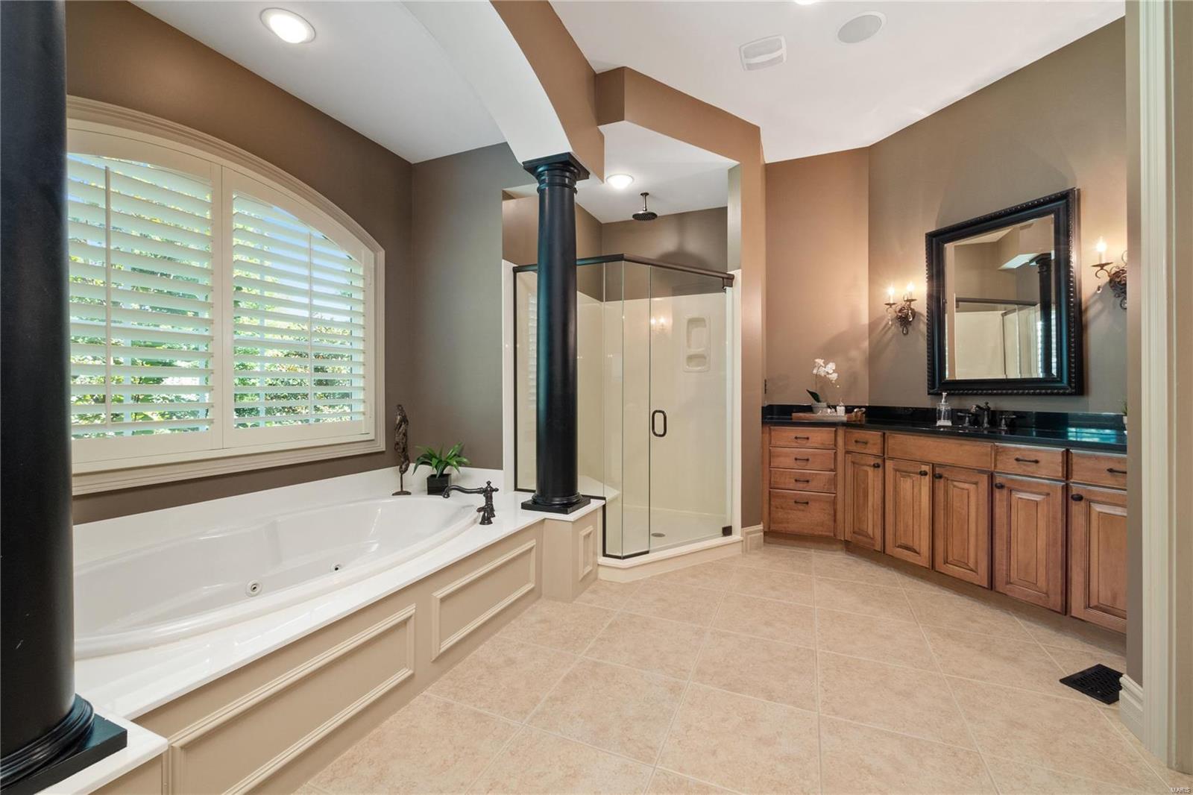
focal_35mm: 14
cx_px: 596
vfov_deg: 81.2
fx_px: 464
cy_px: 398
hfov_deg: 104.3
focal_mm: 7
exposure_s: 1.3
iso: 400
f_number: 10
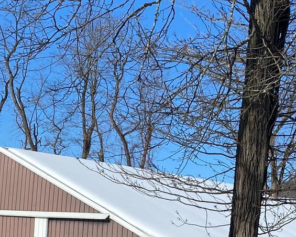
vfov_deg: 16.2
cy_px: 269
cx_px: 255
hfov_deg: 20.5
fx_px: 806
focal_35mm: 92
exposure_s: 1/5747
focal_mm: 4.25
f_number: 1.8
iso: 32
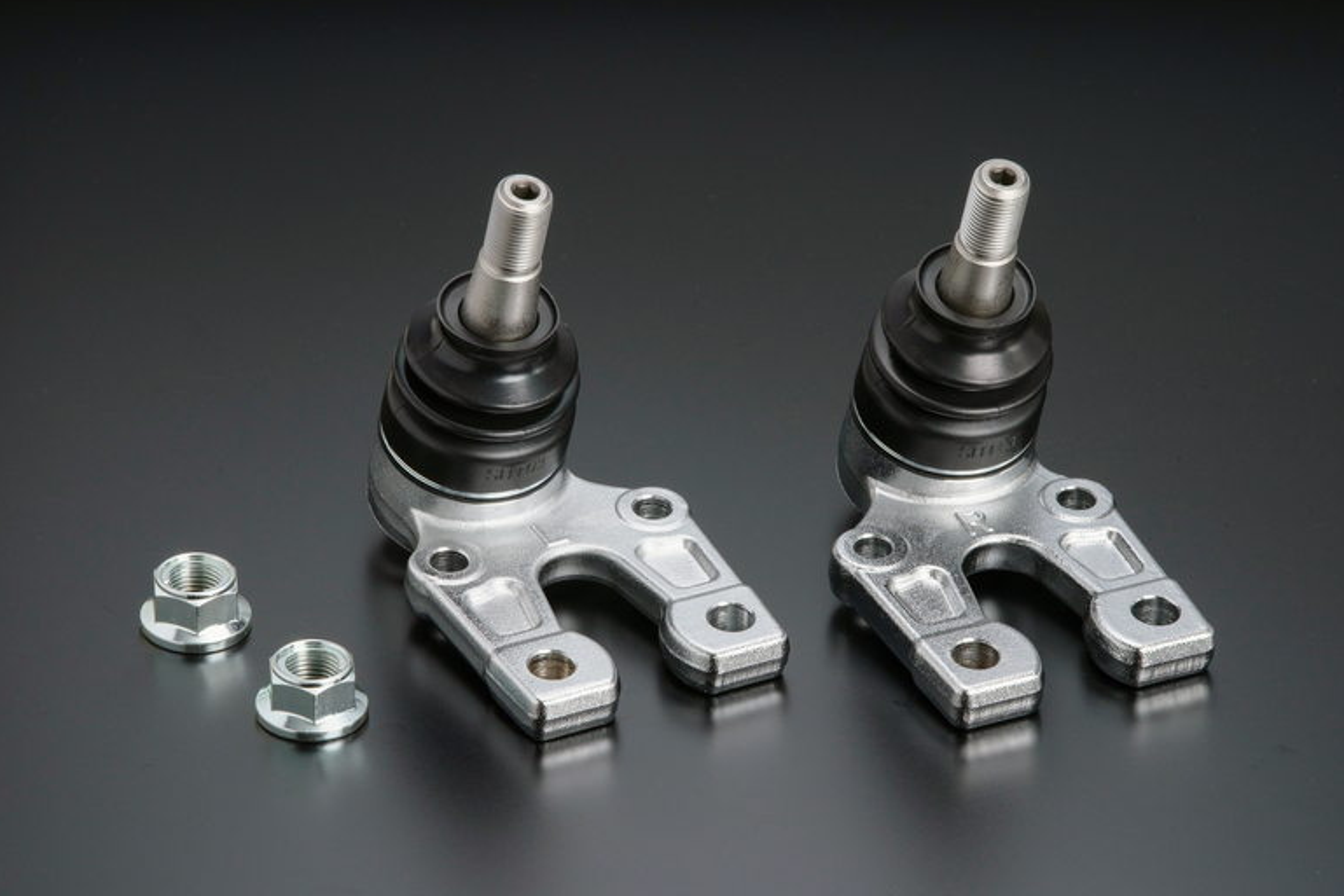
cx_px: 690
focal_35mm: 182
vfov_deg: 7.5
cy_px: 453
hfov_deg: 11.3
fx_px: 6795
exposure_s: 1/200
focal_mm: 175
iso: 500
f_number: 25
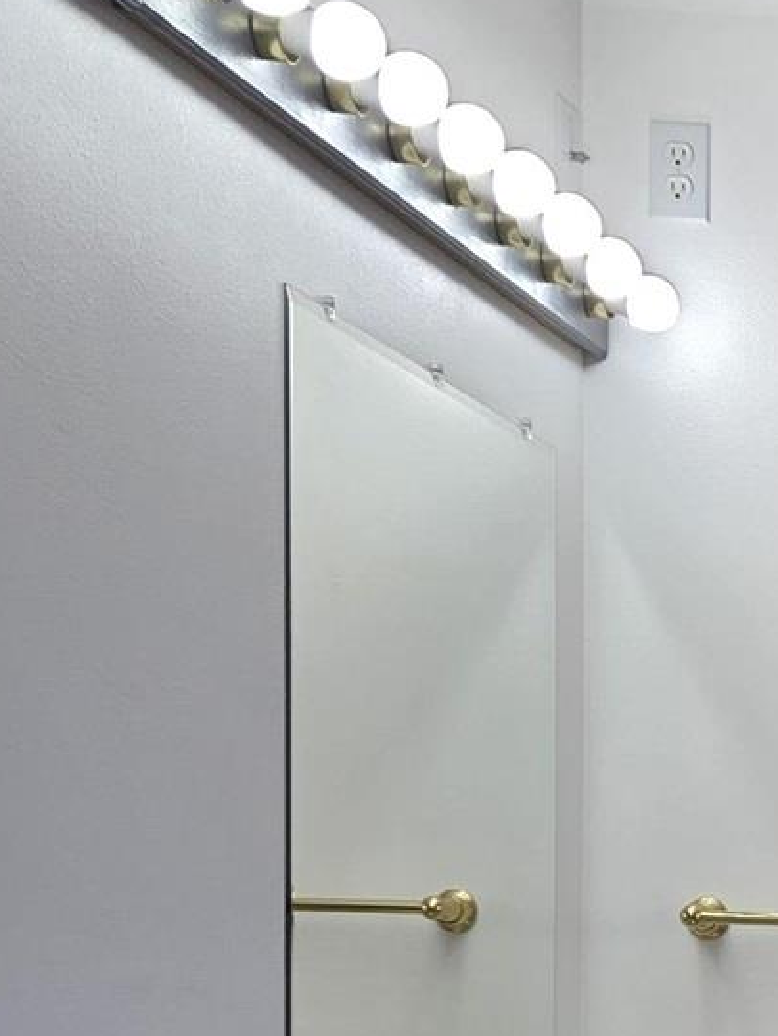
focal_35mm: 98
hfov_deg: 12.8
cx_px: 1633
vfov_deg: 19.2
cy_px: 1137
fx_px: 2936
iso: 25
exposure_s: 1/176
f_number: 1.8
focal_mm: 5.4
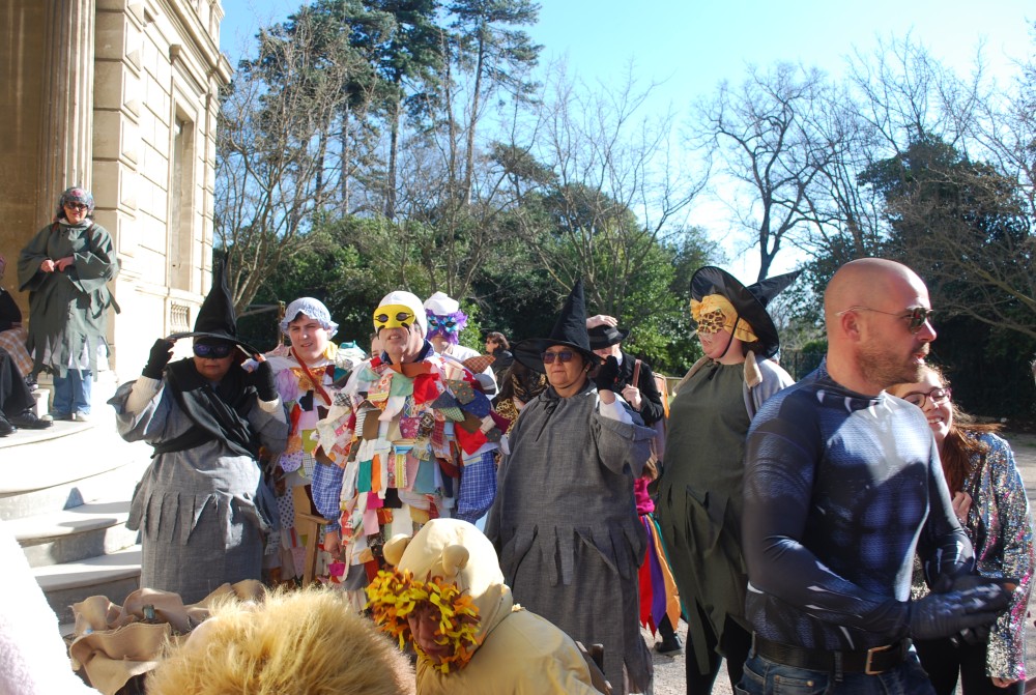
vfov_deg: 40.1
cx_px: 518
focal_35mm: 33
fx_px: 951
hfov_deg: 57.1
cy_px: 348
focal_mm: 22
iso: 100
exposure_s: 1/160
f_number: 6.3
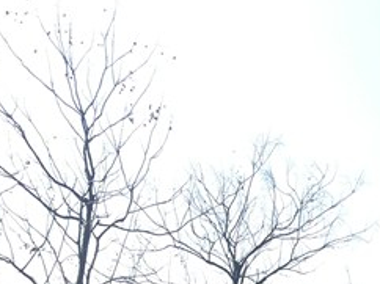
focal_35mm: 84
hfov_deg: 21.4
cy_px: 393
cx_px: 476
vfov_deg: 16.4
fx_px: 921
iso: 32
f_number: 2.2
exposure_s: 1/824
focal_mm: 4.15
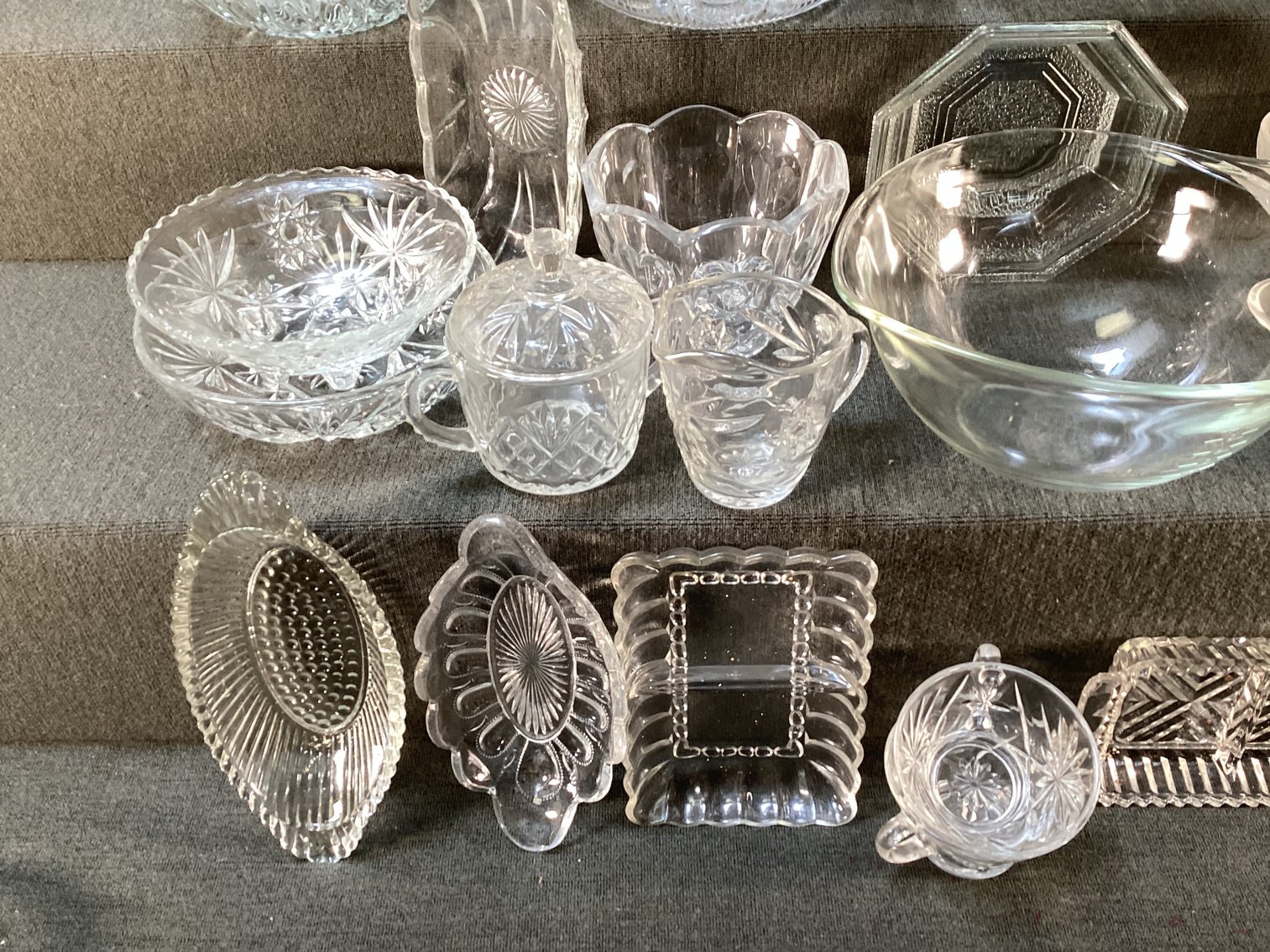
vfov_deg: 45.4
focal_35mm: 31
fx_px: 1137
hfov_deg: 58.3
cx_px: 635
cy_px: 476
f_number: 2.4
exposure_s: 1/50
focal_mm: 3.3
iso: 100
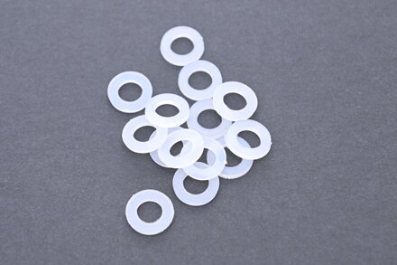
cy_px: 132
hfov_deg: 28.9
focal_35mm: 70
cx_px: 198
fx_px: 772
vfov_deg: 19.4
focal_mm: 70
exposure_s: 1/100
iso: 400
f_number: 7.1
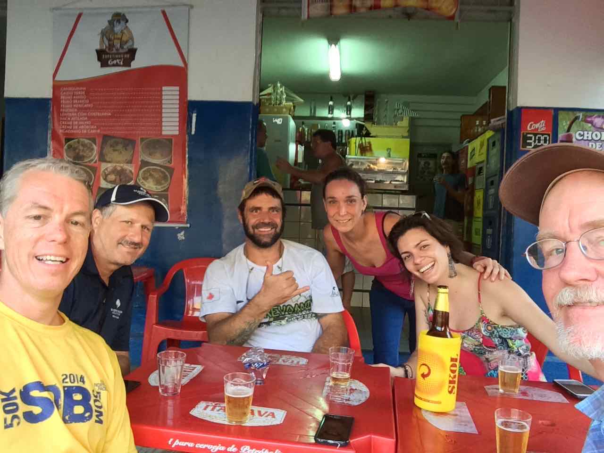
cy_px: 226
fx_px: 541
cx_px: 302
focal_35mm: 31
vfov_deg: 45.4
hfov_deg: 58.4
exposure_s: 1/30
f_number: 2.4
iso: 125
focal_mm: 2.15
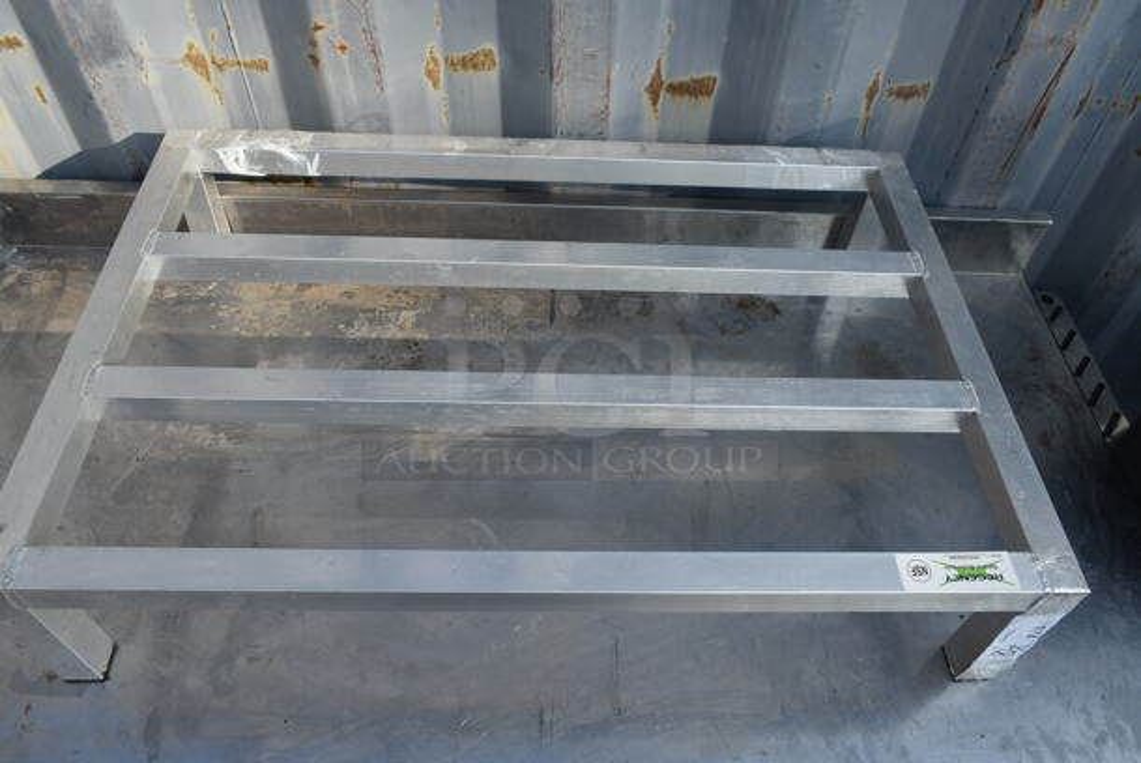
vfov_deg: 48.0
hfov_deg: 67.3
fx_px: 857
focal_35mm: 27
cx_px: 570
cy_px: 382
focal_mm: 18
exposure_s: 1/200
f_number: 8
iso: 100
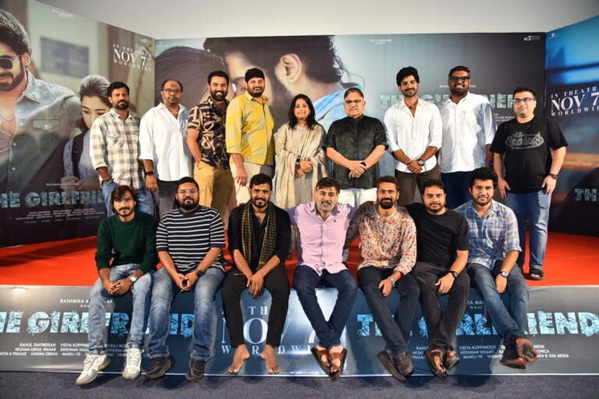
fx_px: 399
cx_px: 300
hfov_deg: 73.7
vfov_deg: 53.1
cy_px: 200
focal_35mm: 24
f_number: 4
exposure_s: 1/125
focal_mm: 24
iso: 1000
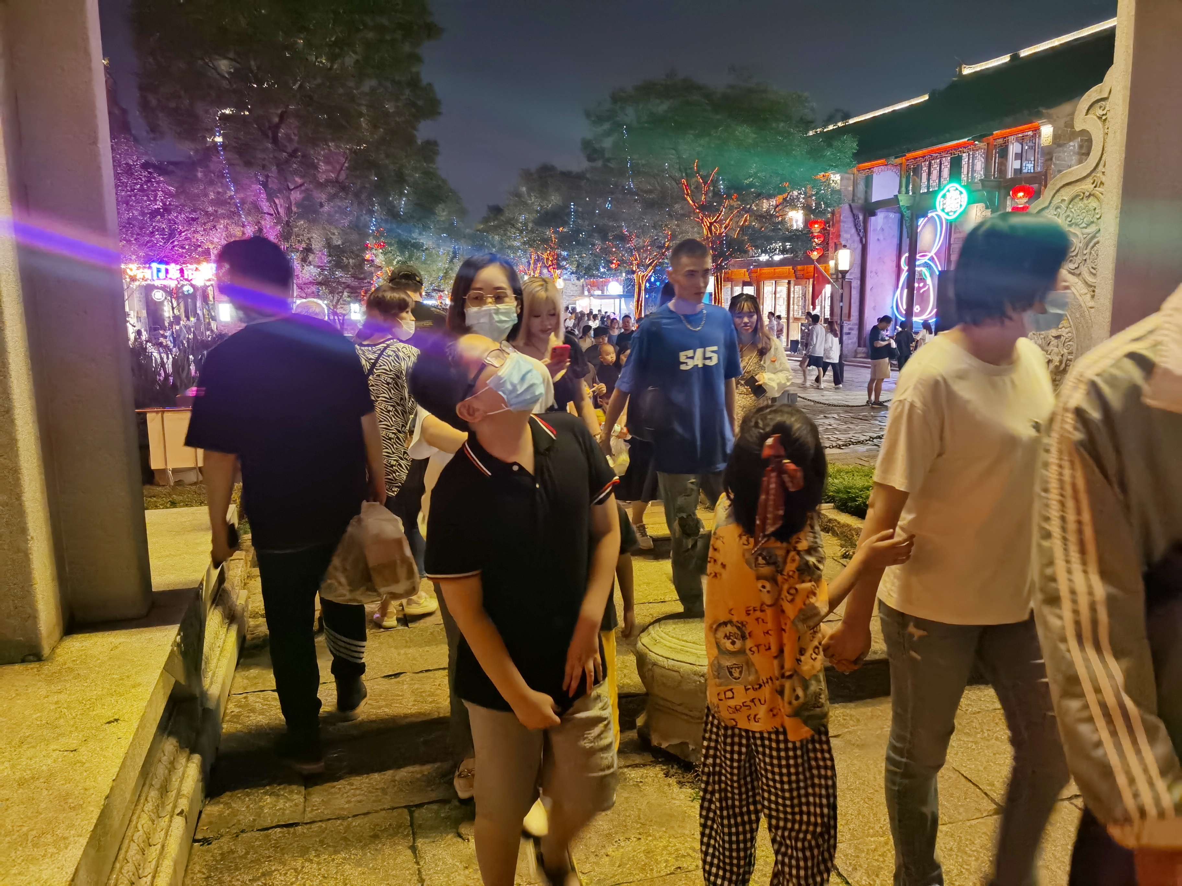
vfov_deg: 51.4
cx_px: 591
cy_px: 443
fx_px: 922
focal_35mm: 27
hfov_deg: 65.3
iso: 500
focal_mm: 5.56
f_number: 1.6
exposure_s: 1/33.3
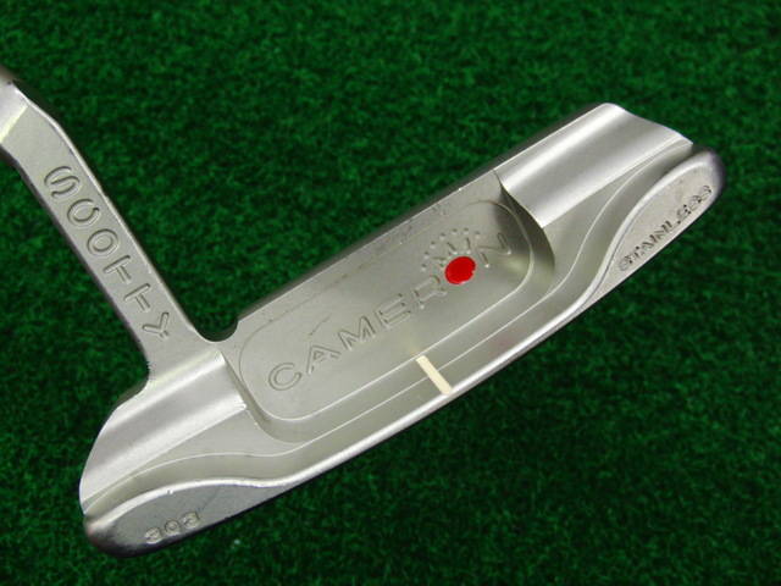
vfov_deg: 38.7
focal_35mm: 37
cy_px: 293
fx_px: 835
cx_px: 390
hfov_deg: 50.1
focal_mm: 6.42
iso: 400
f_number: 3.6
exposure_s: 1/80
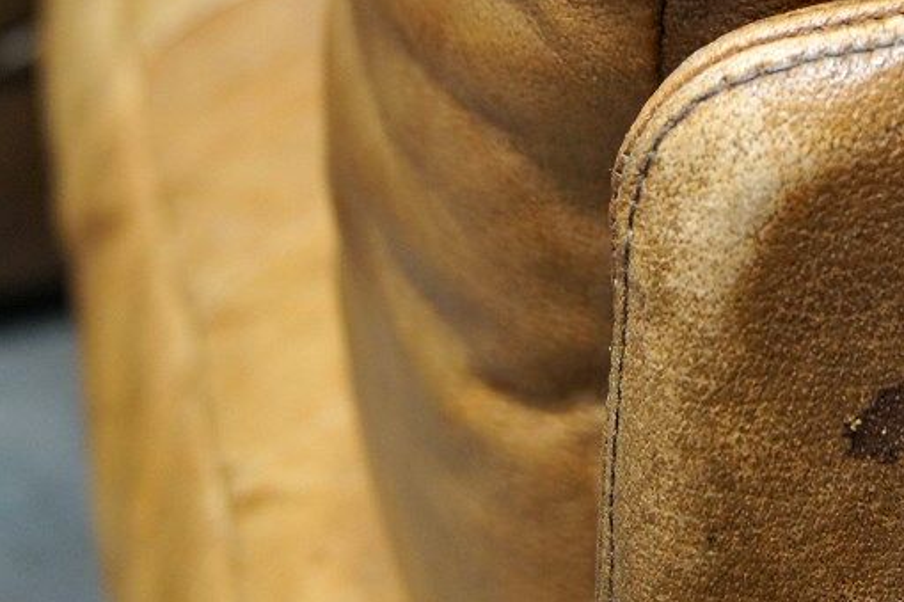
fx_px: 2033
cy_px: 39
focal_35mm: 81
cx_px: 739
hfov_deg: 24.6
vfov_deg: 16.6
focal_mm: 22
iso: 400
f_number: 4
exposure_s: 1/50
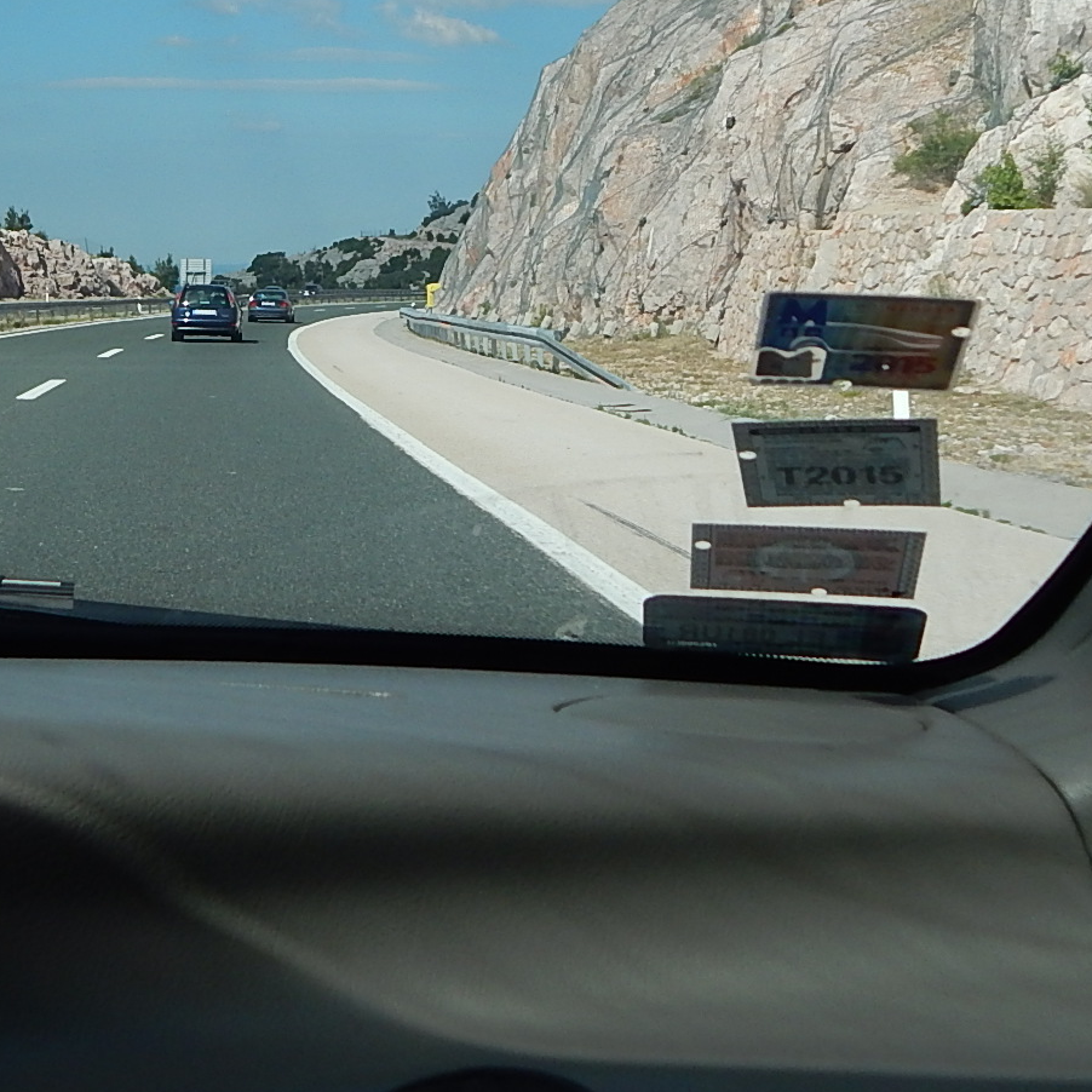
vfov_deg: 24.2
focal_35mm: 69
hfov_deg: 24.7
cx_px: 243
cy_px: 85
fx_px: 2463
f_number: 6.5
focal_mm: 5.6
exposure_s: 1/400
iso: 125
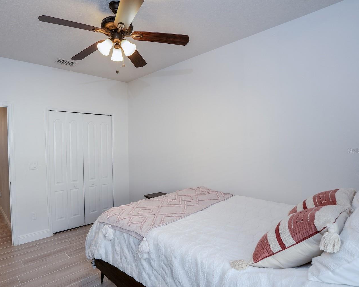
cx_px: 148
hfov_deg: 82.5
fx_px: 202
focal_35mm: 19
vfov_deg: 70.8
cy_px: 151
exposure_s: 1/6
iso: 100
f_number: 8
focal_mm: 16
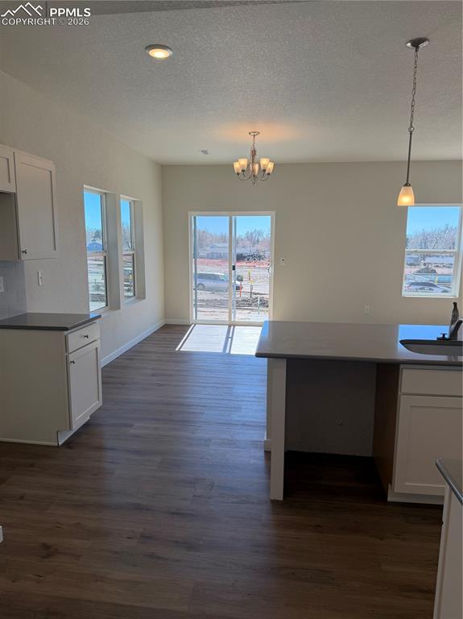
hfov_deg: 56.8
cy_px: 310
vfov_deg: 71.6
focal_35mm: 24
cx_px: 232
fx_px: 428
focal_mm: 6.76
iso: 100
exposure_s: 1/742
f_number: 1.78
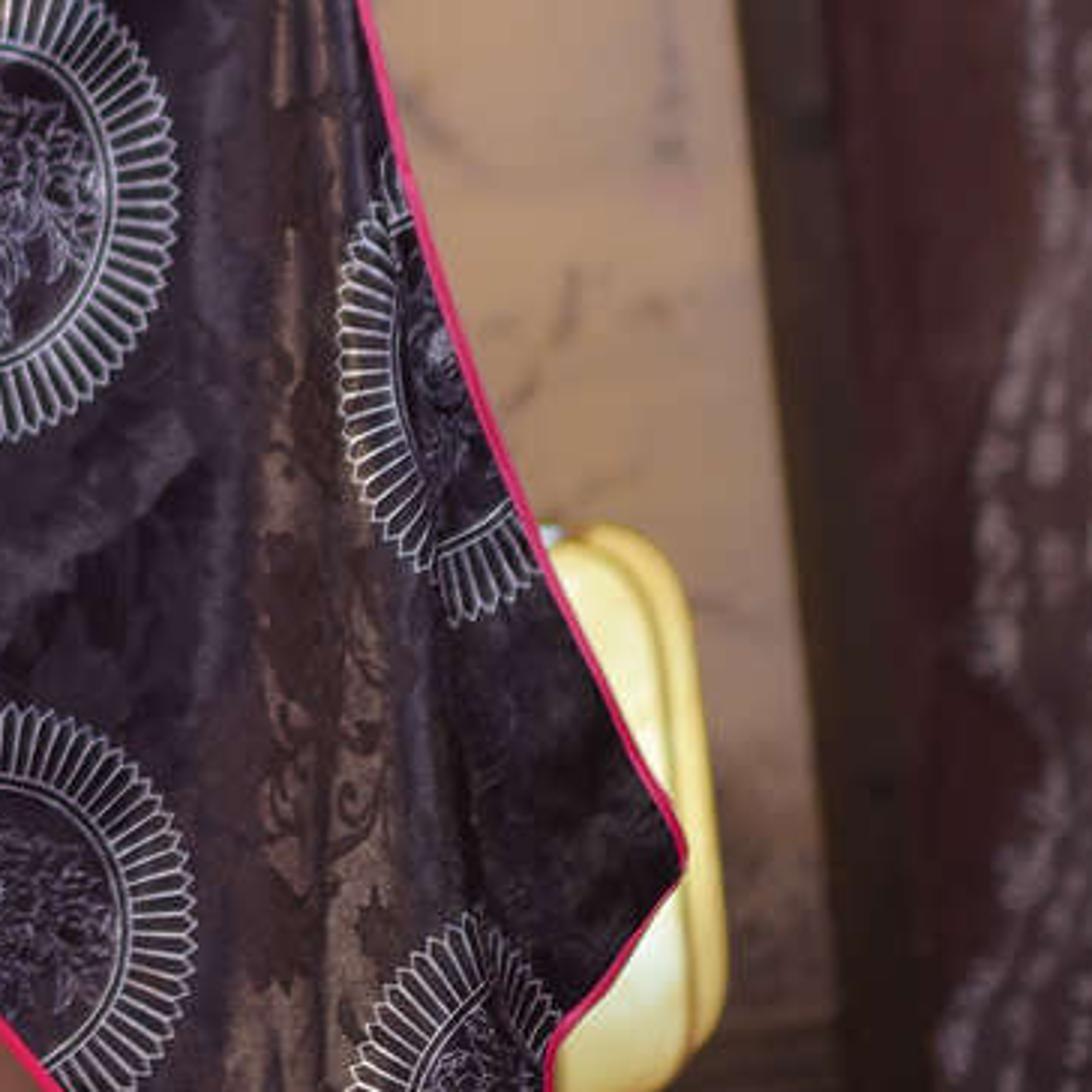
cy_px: -18
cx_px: -594
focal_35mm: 210
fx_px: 7495
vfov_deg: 8.3
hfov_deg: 8.1
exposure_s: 1/160
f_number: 1.4
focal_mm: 50
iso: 100
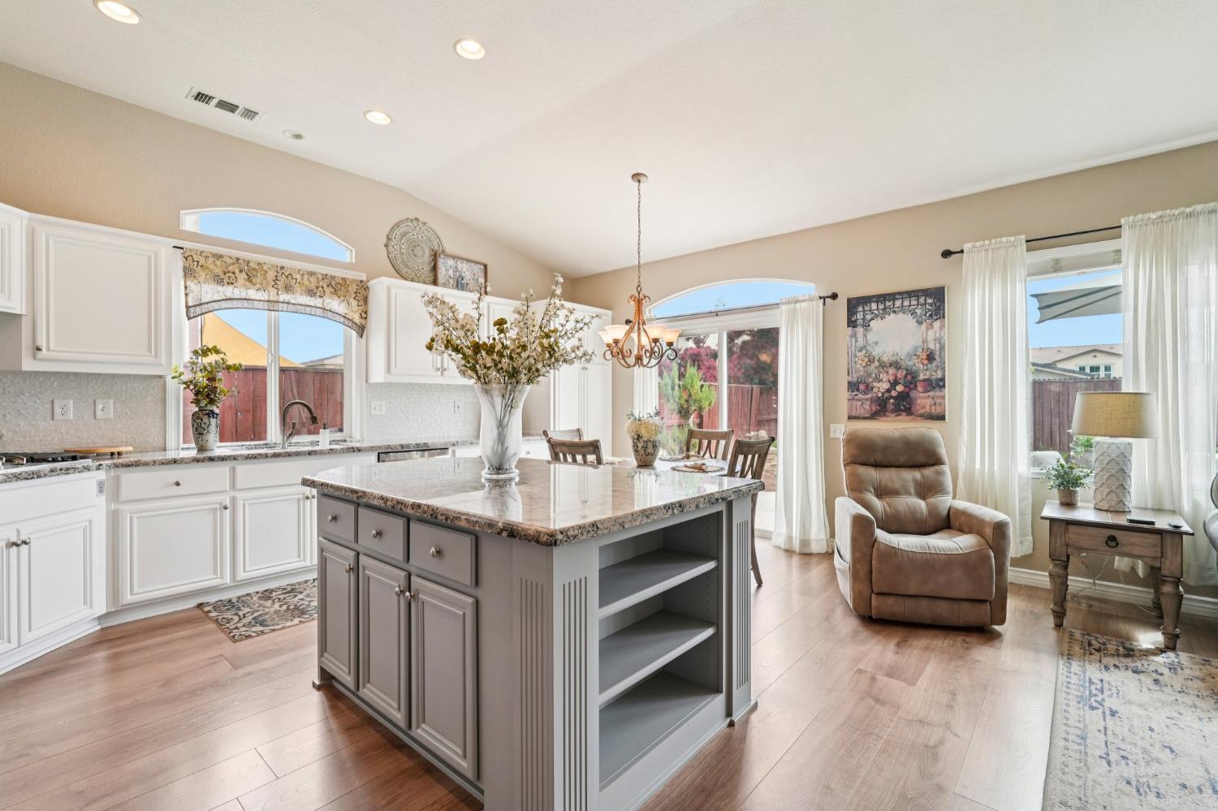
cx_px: 609
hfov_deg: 95.0
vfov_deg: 72.0
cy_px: 406
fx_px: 558
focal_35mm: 16
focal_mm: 16.5
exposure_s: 1/25
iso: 400
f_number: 8
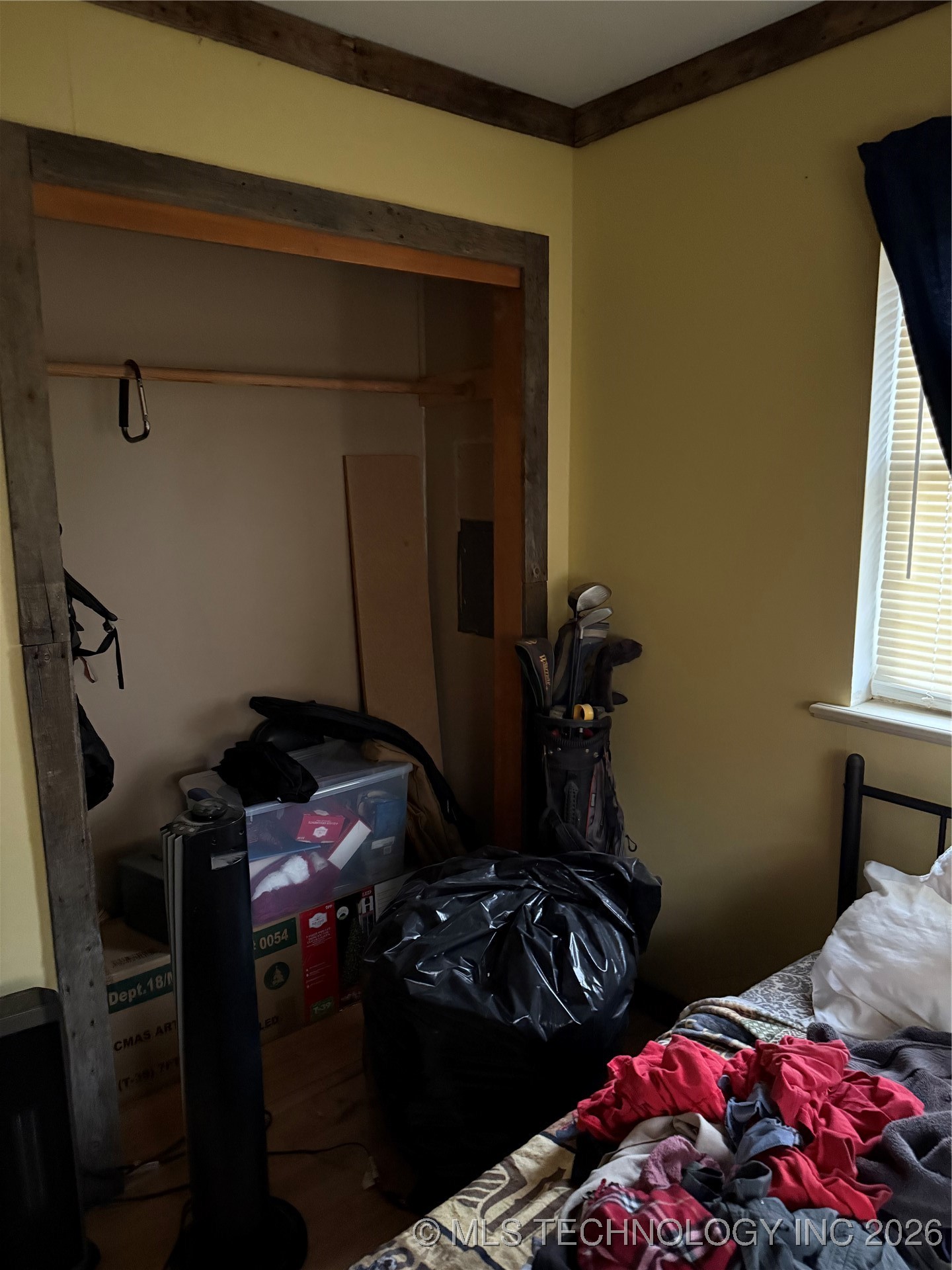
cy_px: 635
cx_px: 476
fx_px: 880
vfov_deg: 71.6
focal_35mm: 24
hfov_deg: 56.8
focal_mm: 6.76
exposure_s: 1/30
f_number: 1.78
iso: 1600
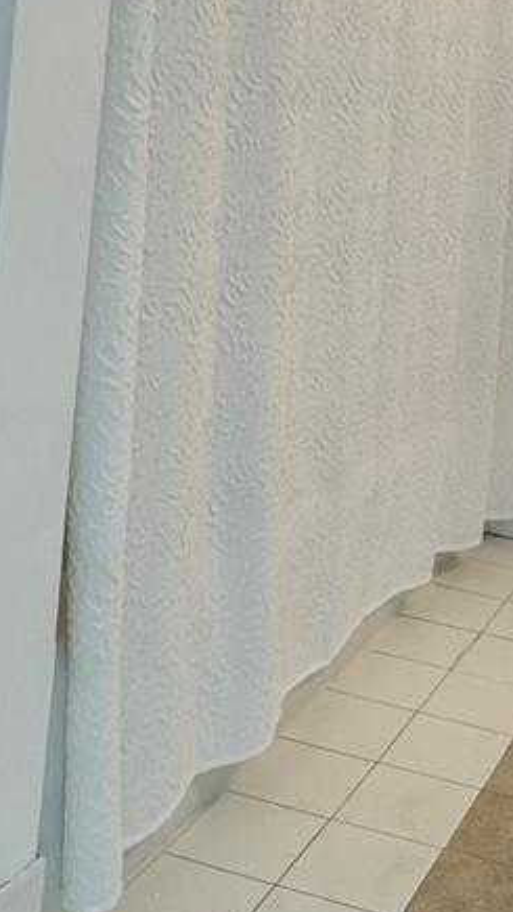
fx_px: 1355
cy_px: 224
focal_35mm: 56
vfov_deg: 36.3
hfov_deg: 20.2
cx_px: 597
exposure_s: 1/120
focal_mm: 2.22
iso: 64
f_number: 2.2
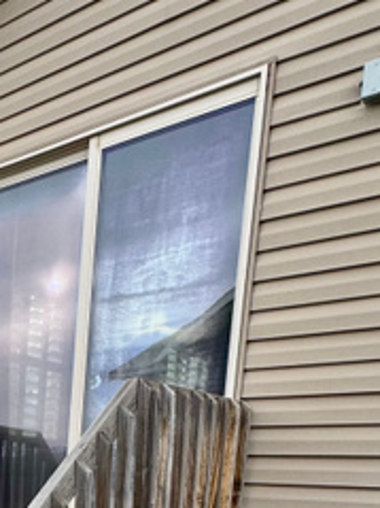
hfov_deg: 26.3
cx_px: -140
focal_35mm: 45
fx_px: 659
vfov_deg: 35.7
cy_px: 563
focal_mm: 2.22
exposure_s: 1/329
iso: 40
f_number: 2.2
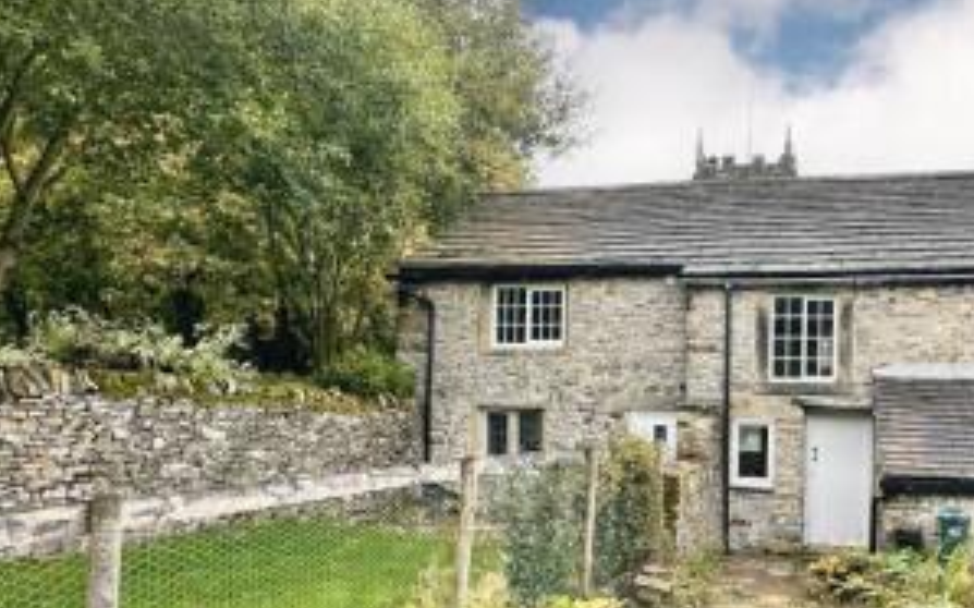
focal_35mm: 29
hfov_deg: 62.2
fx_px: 770
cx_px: 688
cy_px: 397
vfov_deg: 42.6
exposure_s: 1/155
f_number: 2.2
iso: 40
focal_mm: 2.22
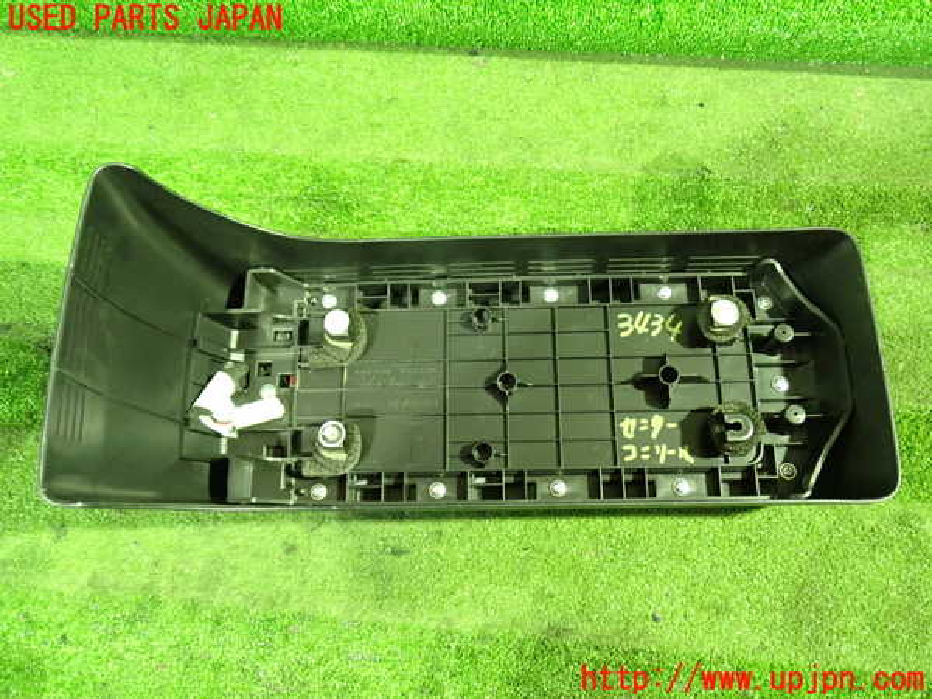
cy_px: 350
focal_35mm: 30
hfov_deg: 60.0
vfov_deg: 46.8
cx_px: 466
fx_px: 808
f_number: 2.3
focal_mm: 5.4
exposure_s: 1/8
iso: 800
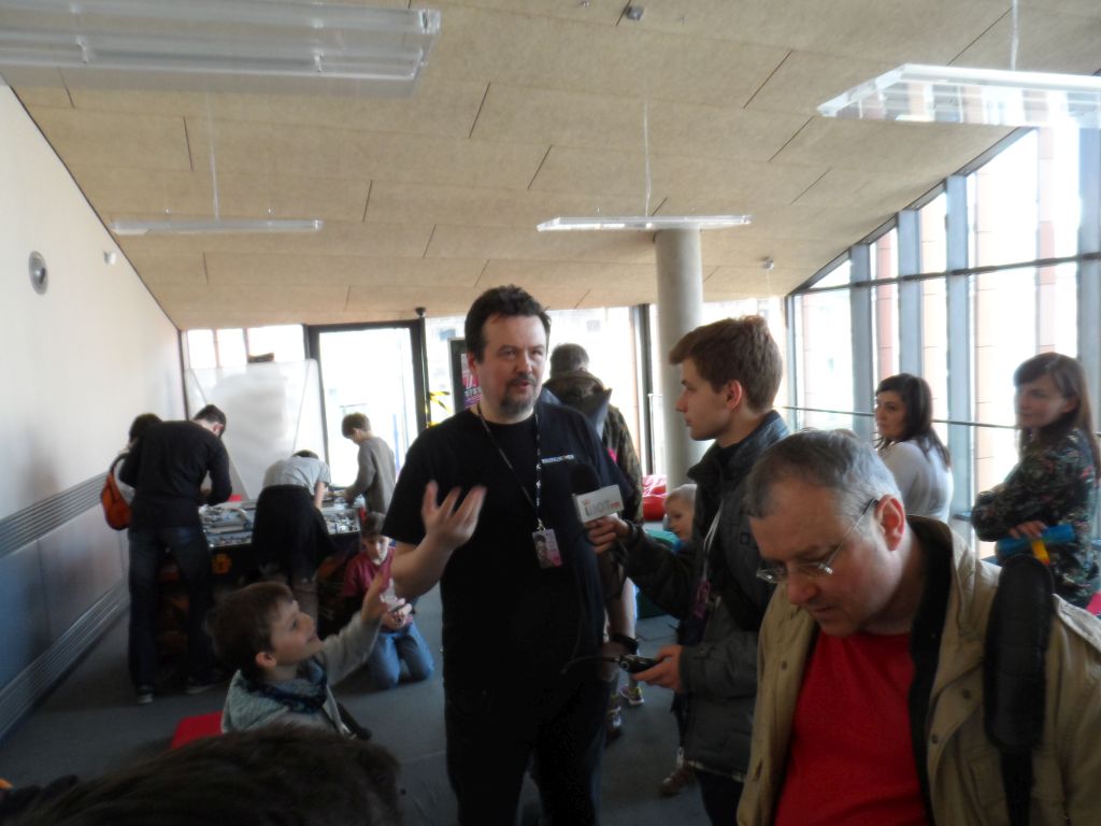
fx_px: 763
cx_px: 550
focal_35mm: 24
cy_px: 413
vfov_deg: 56.8
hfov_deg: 71.6
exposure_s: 1/30
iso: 200
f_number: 3.2
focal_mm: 4
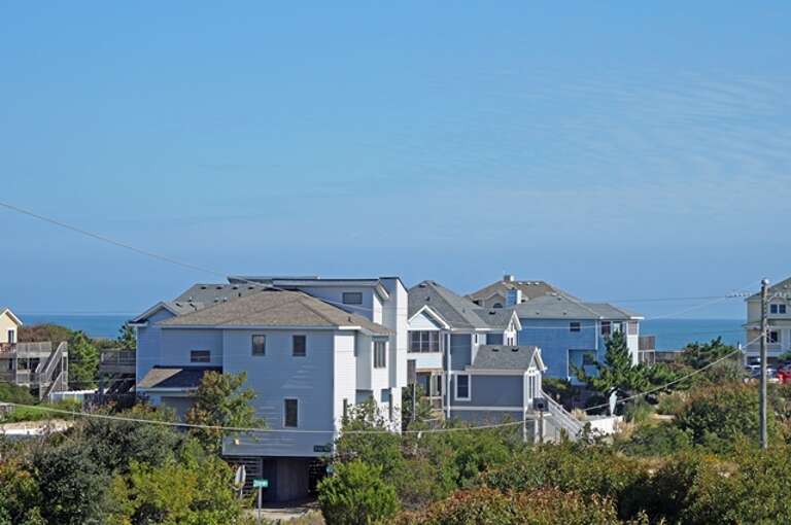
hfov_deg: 16.1
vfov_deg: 10.7
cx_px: 396
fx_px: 2798
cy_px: 262
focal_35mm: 128
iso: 100
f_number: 8
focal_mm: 85
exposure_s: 1/500
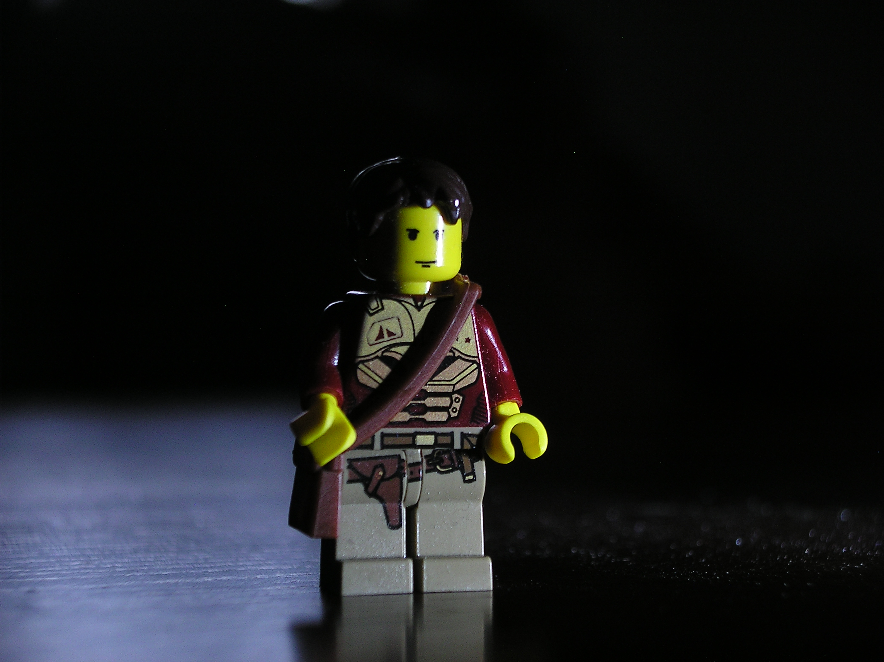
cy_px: 331
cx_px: 442
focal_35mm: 98
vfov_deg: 15.1
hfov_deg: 20.0
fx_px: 2501
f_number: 3.8
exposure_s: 1/2.56
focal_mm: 20.4
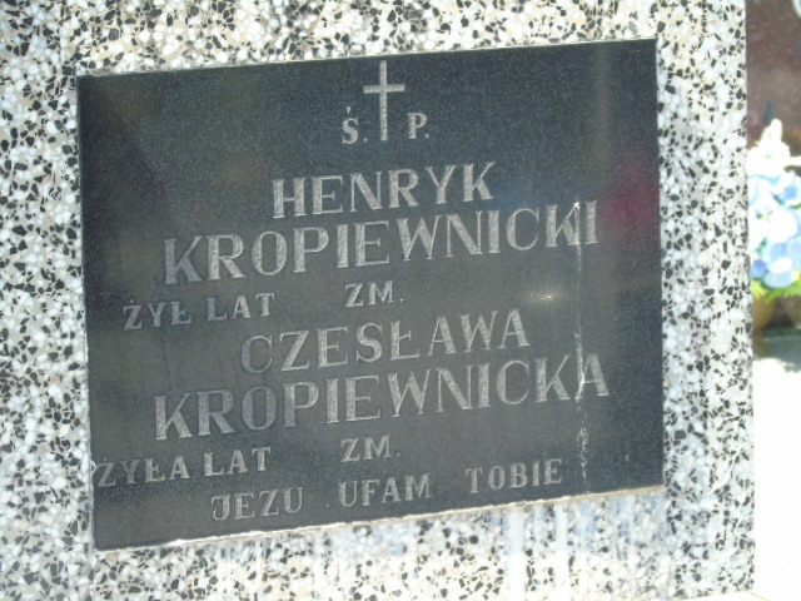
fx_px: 3749
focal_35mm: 162
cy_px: 300
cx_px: 400
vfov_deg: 9.2
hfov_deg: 12.2
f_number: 4.9
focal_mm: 29
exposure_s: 1/125
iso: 100
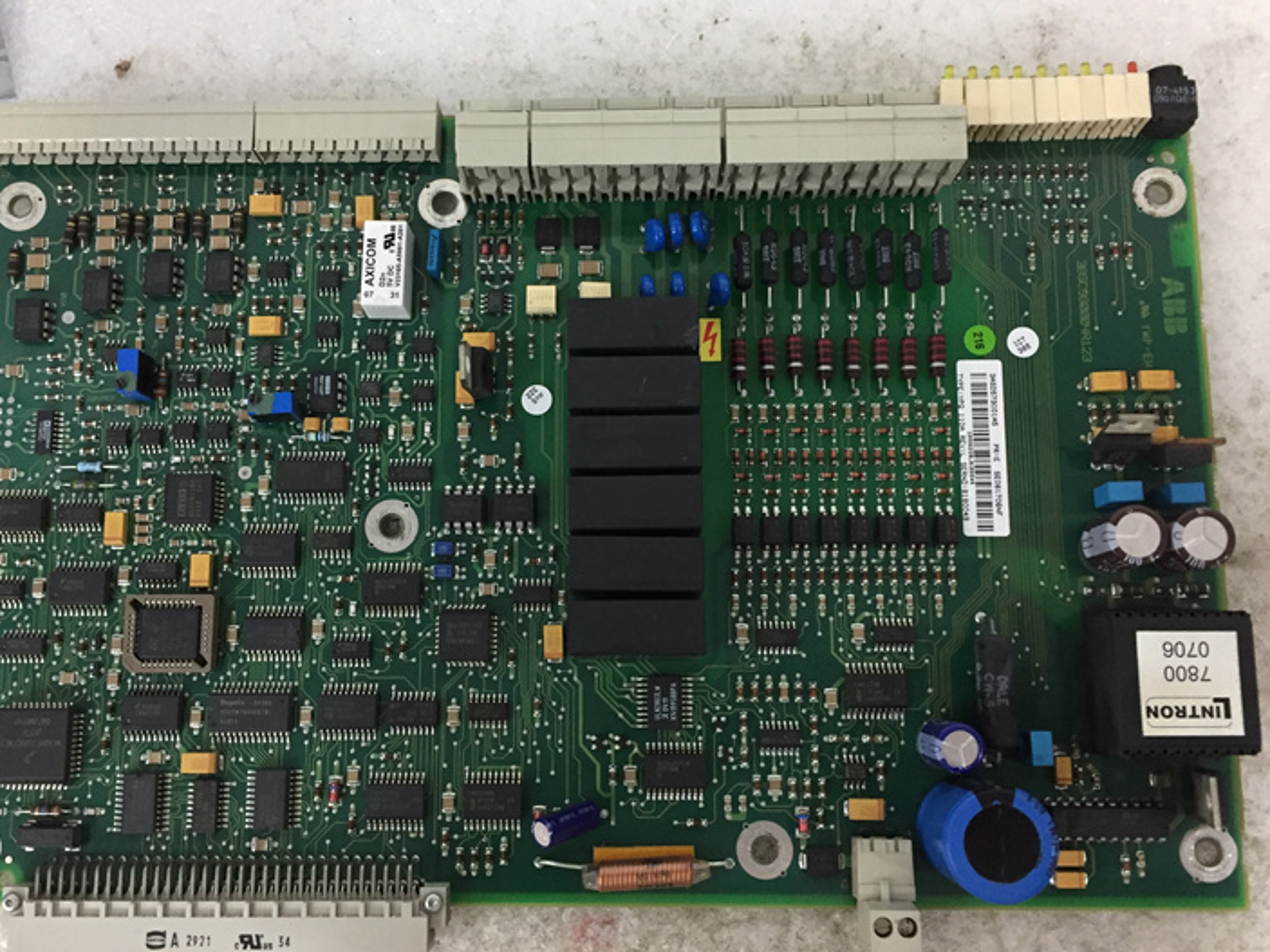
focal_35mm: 33
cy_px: 484
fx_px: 1211
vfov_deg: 42.9
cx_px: 589
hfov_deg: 55.3
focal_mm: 4.15
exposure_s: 1/33
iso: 200
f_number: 2.2
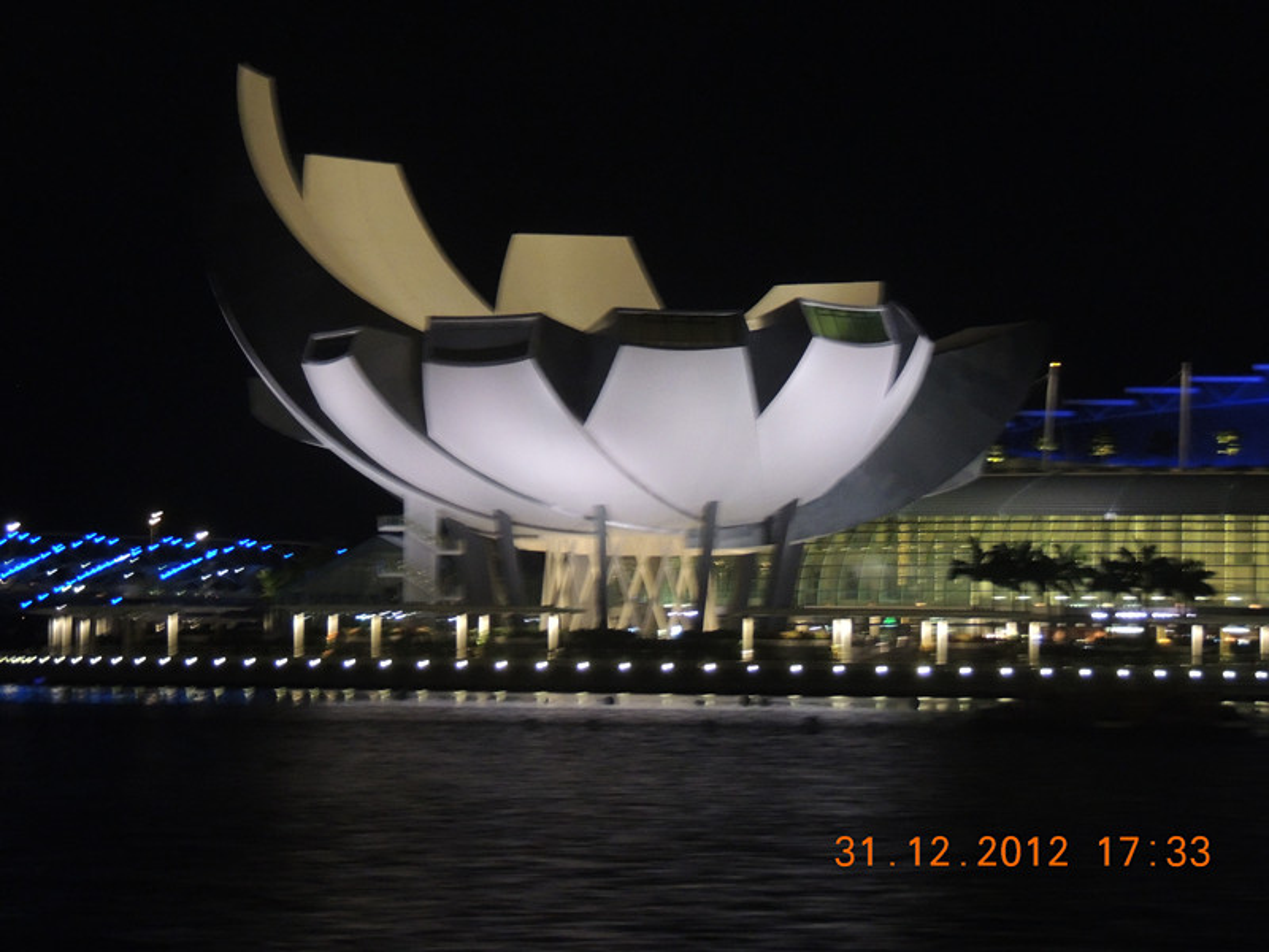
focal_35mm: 120
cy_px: 476
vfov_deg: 12.3
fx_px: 4399
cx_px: 634
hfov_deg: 16.4
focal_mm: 21.4
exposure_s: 1/6
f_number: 4.2
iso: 800
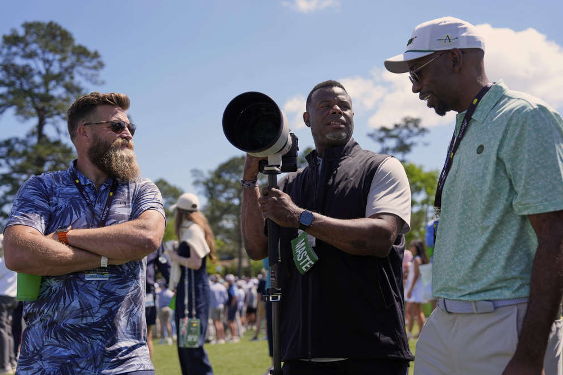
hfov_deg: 43.6
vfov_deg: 29.9
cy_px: 184
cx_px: 281
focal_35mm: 45
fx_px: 704
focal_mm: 44
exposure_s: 1/5000
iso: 320
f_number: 2.8
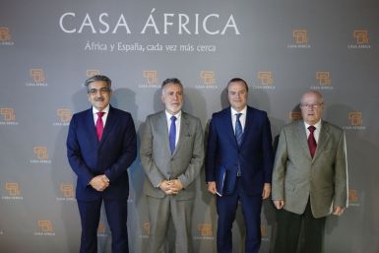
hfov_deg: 58.7
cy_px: 126
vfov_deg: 41.1
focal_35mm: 32
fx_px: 337
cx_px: 190
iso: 1600
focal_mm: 11.56
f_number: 2.8
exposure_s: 1/80
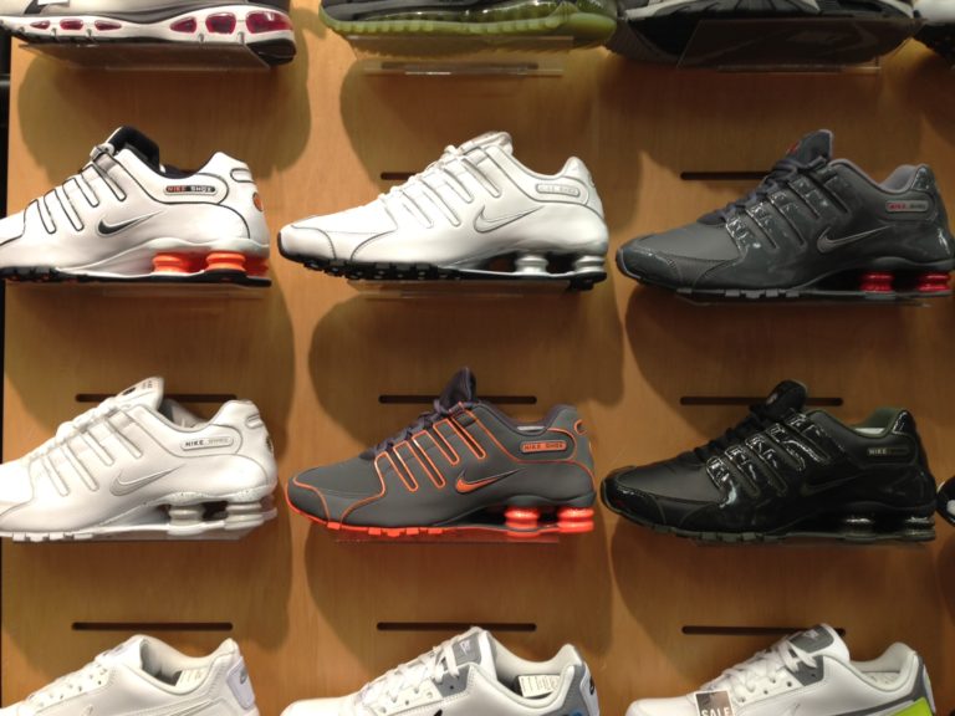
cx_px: 478
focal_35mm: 33
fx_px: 910
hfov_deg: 55.4
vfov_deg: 42.9
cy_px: 358
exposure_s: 1/20
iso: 50
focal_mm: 4.13
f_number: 2.4
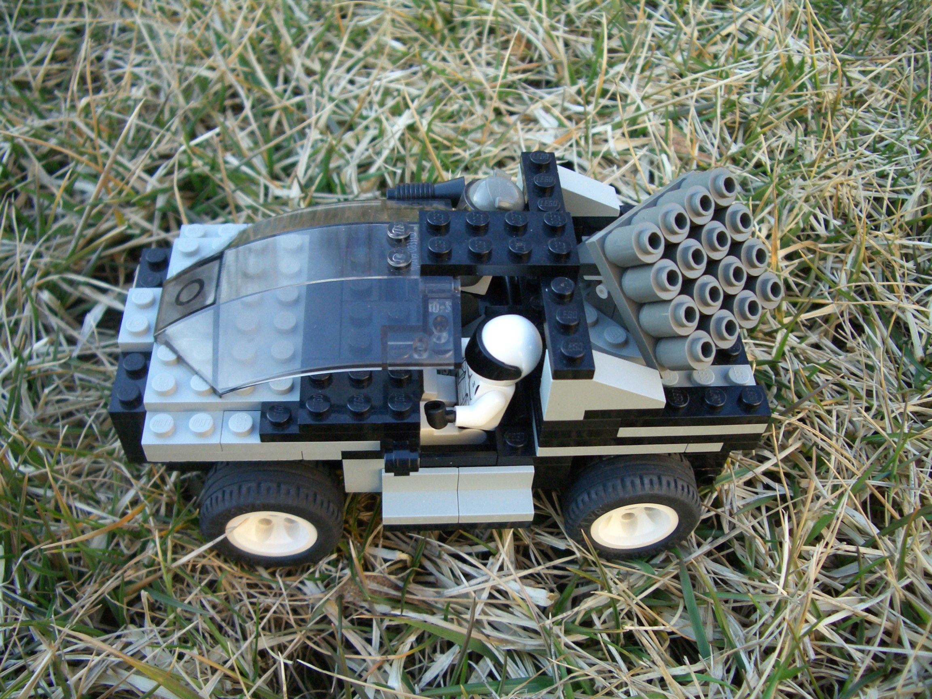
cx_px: 466
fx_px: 942
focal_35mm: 35
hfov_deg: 52.6
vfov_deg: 40.7
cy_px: 350
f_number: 2.6
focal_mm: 5.8
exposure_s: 1/125
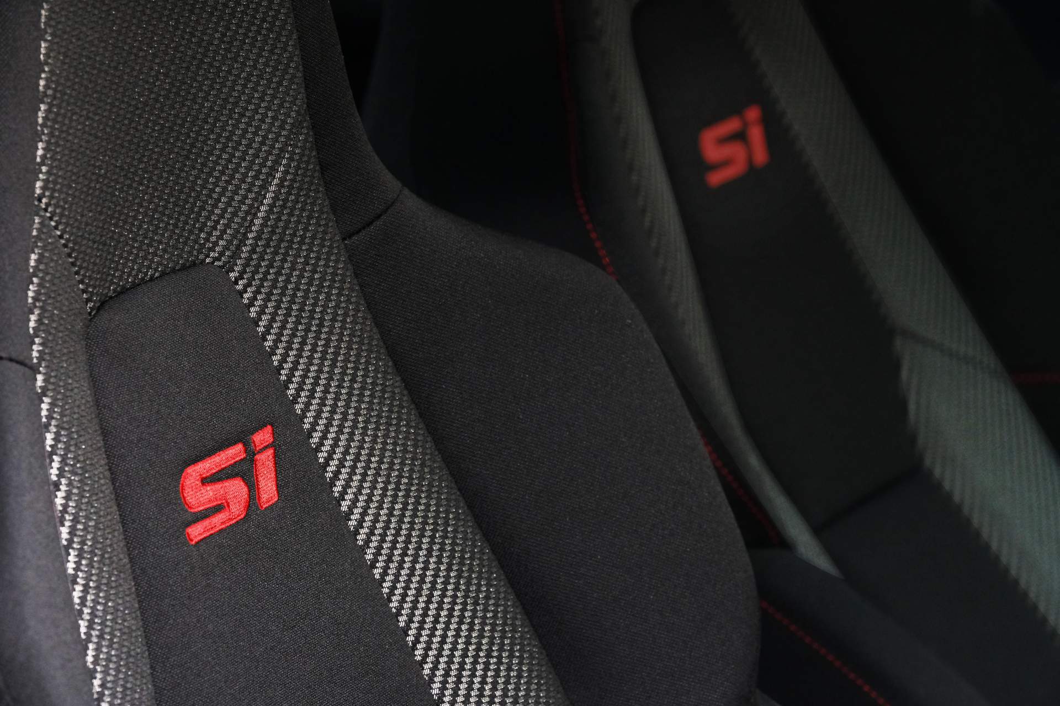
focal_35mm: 210
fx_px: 6183
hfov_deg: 9.8
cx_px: 530
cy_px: 353
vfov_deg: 6.5
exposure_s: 1/80
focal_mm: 140
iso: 2500
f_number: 9
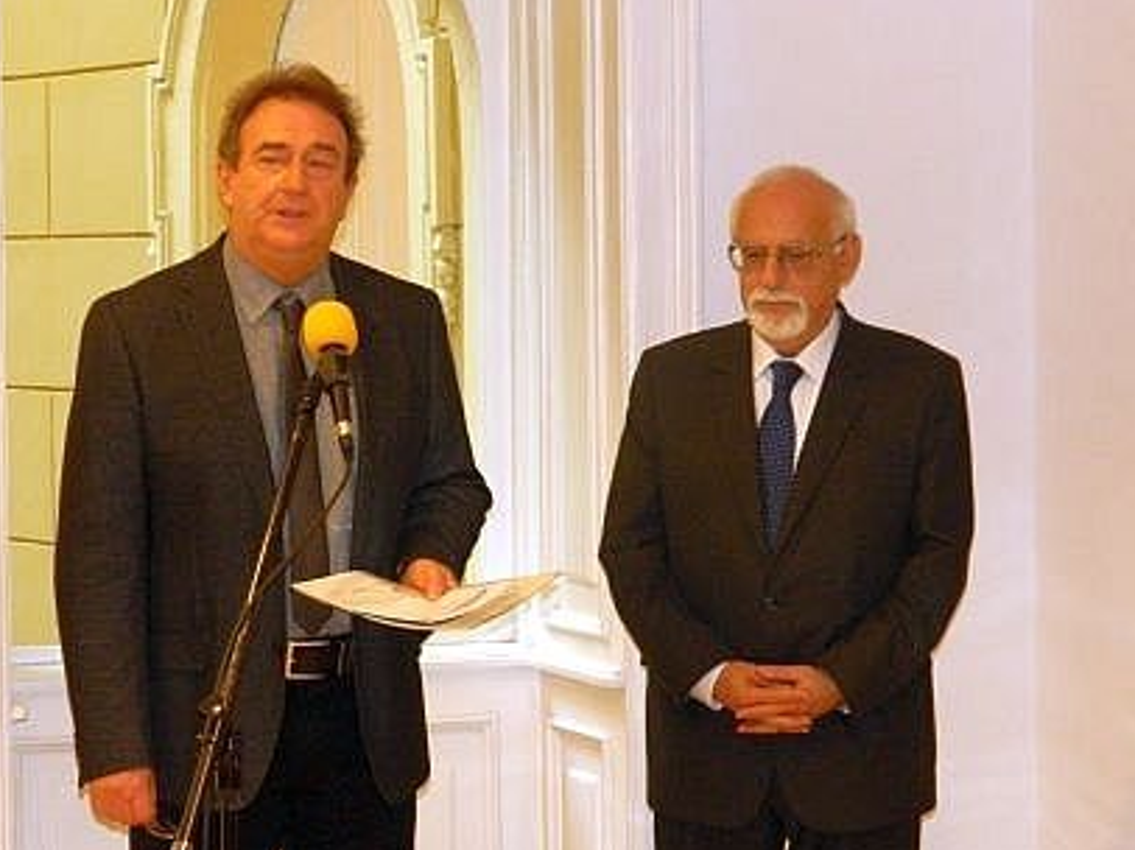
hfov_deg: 15.5
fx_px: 4162
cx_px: 514
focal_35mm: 127
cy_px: 407
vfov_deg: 11.7
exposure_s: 1/30
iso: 400
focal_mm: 18.6
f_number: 4.5
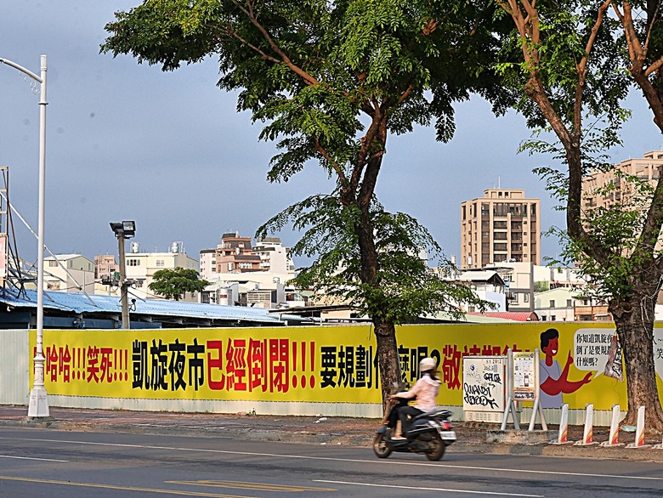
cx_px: 332
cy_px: 249
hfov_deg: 16.4
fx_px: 2300
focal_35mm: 120
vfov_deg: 12.4
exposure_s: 1/200
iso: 400
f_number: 10
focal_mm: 60
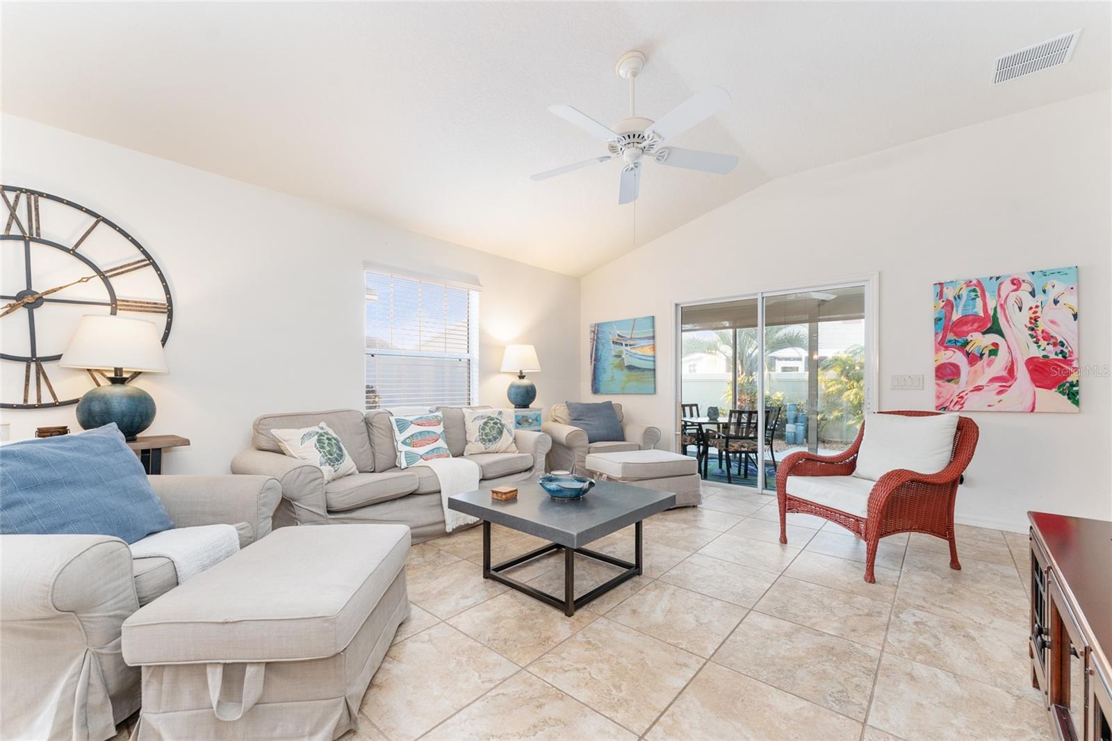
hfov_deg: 104.3
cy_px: 370
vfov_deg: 81.2
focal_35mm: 14
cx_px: 556
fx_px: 432
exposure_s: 1/6
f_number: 7.1
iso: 500
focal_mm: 14
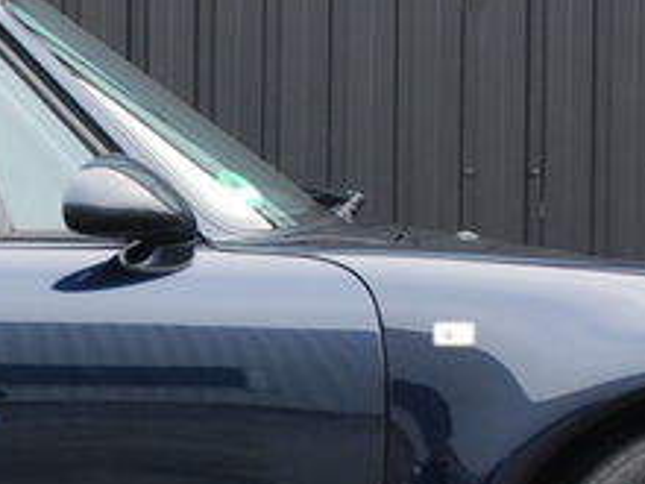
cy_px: 339
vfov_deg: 8.8
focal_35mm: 168
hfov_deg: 11.5
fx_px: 3135
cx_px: -129
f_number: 3.8
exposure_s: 1/60
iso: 200
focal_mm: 25
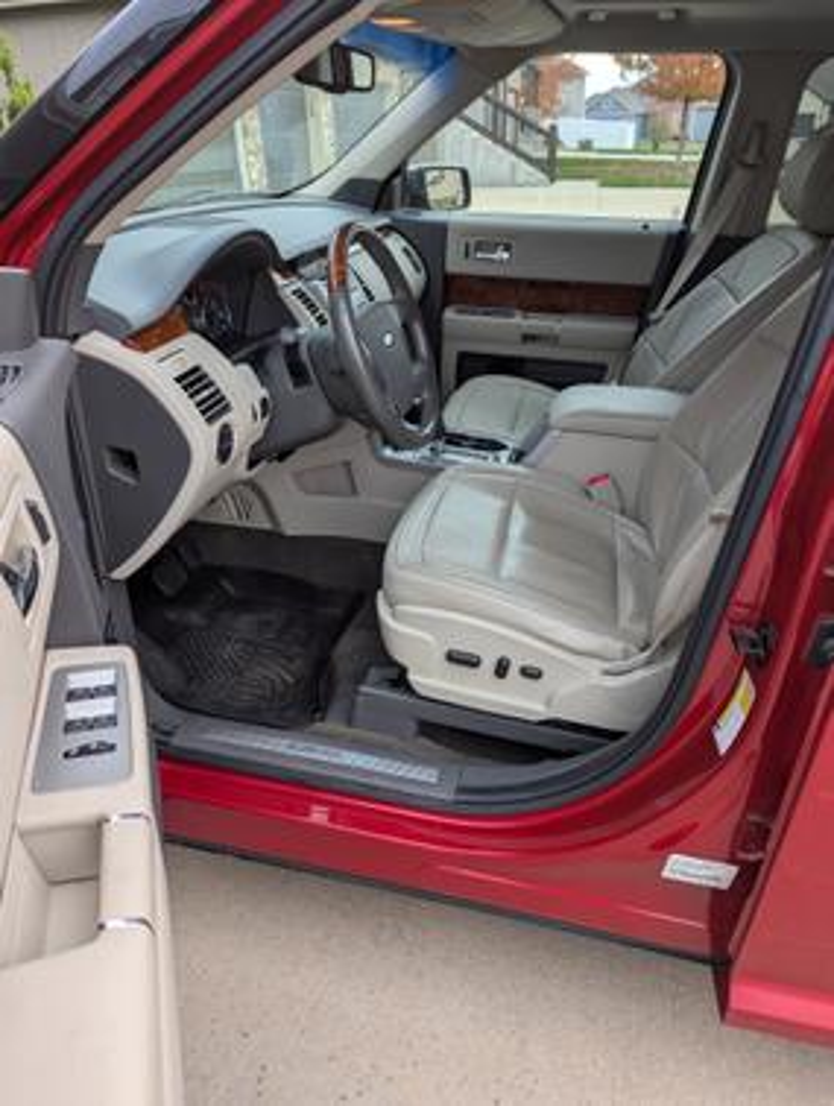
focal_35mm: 24
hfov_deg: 57.0
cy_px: 553
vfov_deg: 71.5
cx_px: 417
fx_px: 768
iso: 39
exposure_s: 1/125
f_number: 1.85
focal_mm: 6.81
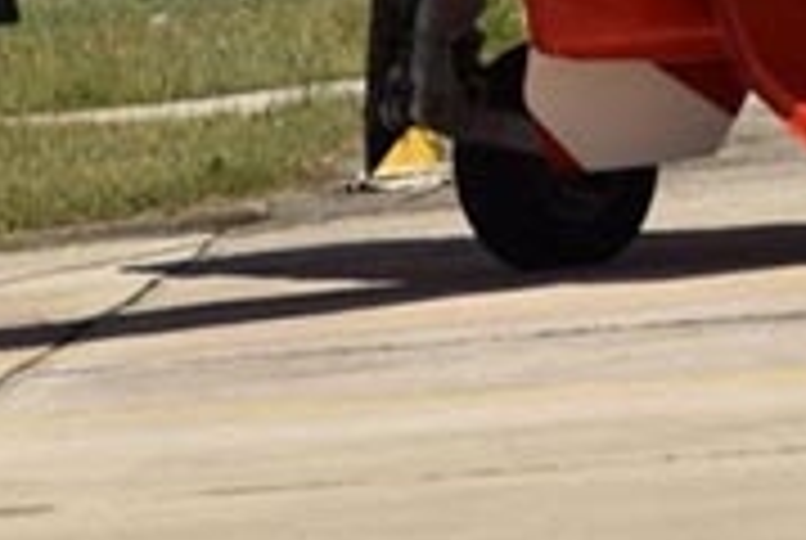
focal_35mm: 662
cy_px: -882
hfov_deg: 3.1
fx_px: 14846
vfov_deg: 2.1
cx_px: 883
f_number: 7.1
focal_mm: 66
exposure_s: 1/800
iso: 100
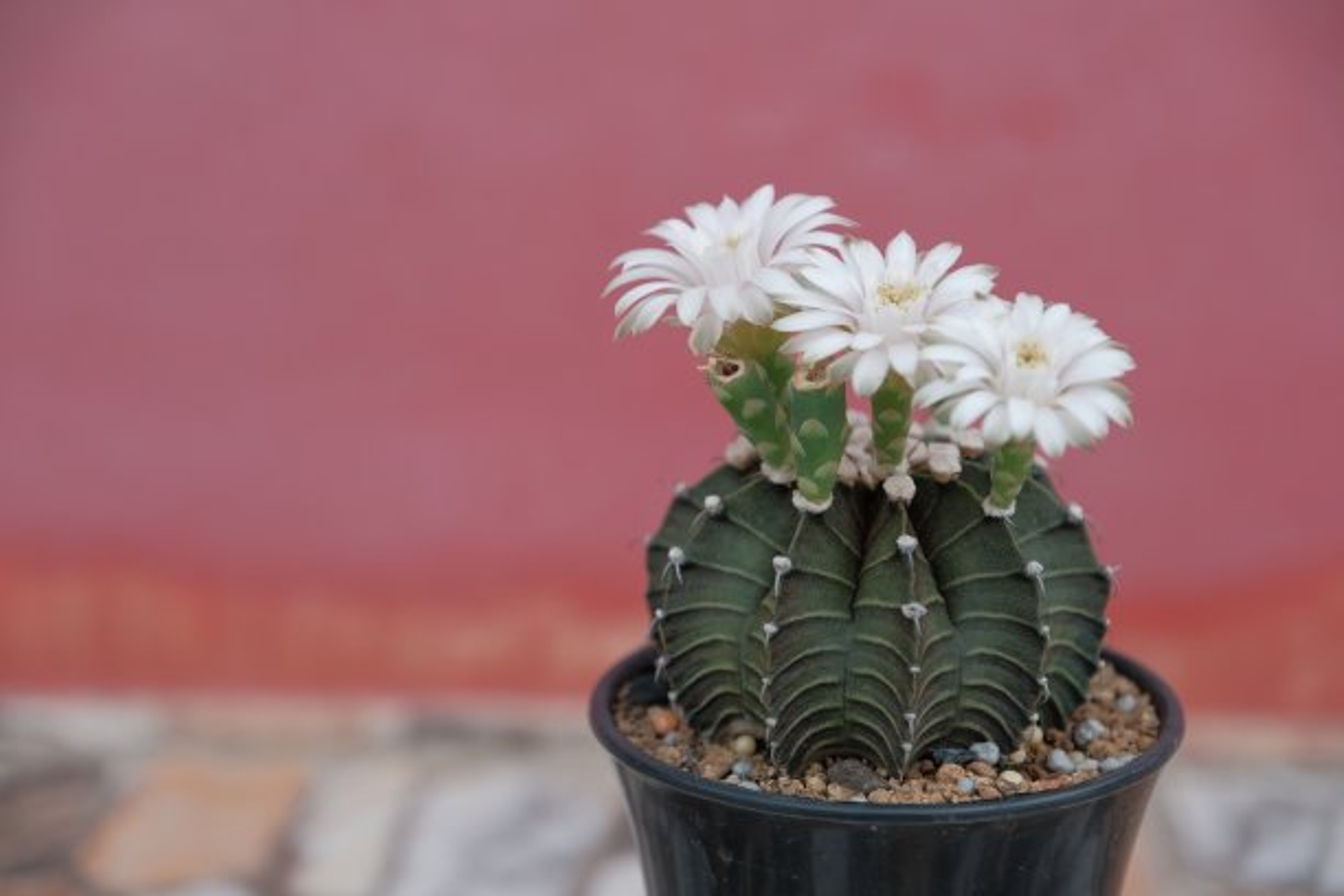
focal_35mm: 80
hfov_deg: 25.4
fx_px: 2986
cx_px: 672
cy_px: 448
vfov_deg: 17.1
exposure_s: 1/600
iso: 200
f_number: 2.8
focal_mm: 53.3
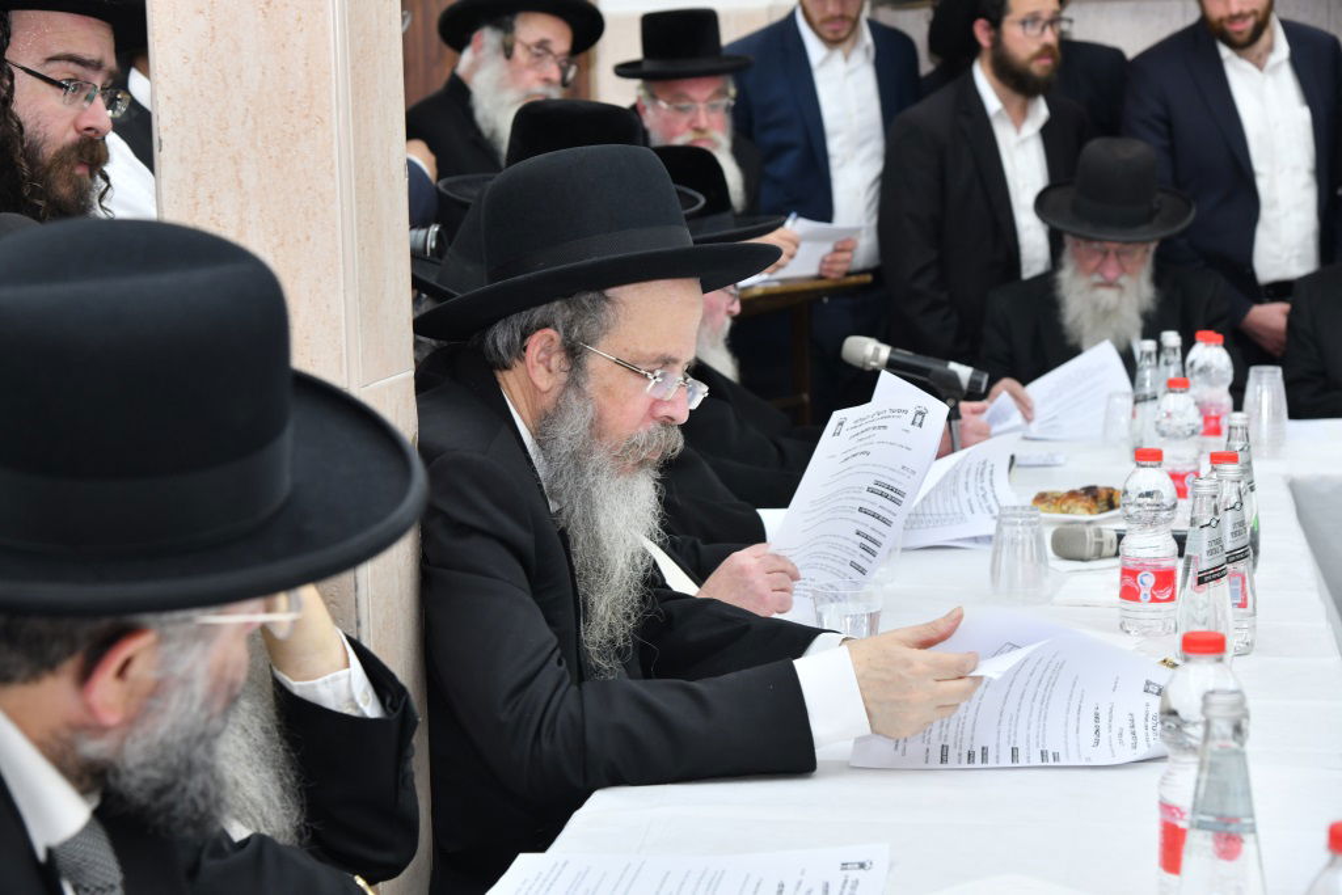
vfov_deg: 20.6
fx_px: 2461
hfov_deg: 30.5
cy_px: 448
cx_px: 671
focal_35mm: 66
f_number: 5.6
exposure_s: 1/100
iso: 800
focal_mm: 66
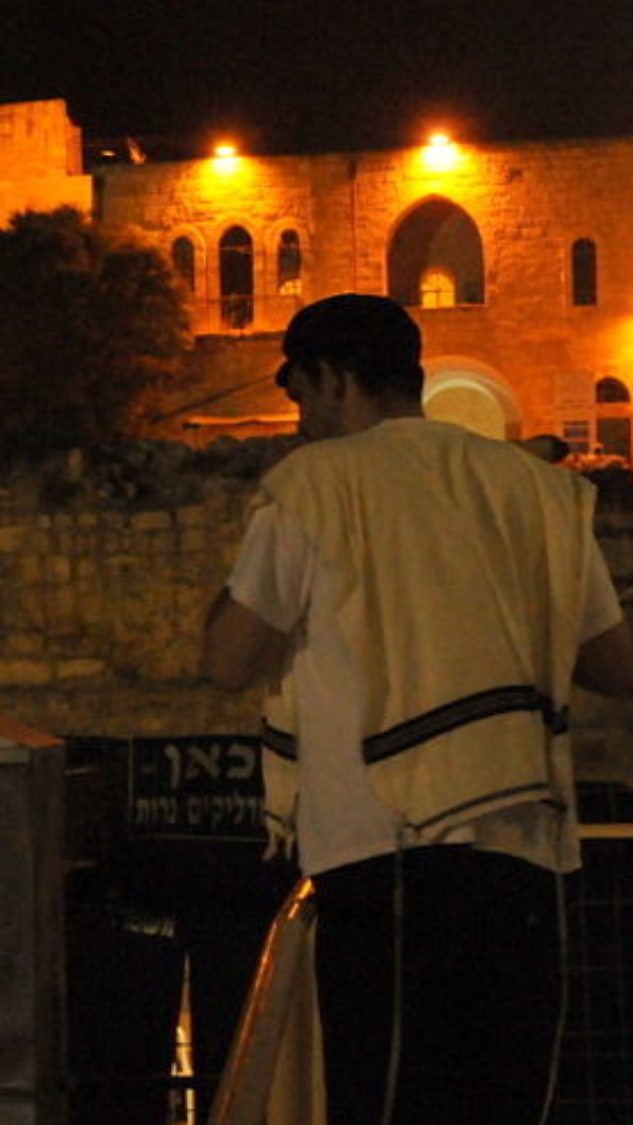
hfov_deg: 16.0
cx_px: 110
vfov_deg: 28.2
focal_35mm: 75
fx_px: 2239
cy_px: 485
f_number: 5.6
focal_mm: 23
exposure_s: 1/80
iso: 2500
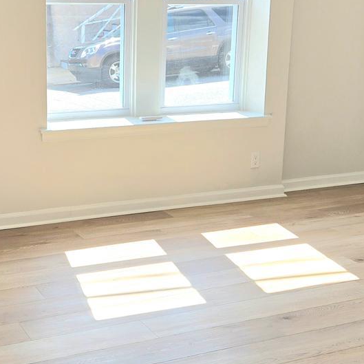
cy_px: 162
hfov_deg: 28.8
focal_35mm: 59
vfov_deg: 29.1
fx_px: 702
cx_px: 107
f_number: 1.8
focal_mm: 5.4
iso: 25
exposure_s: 1/400
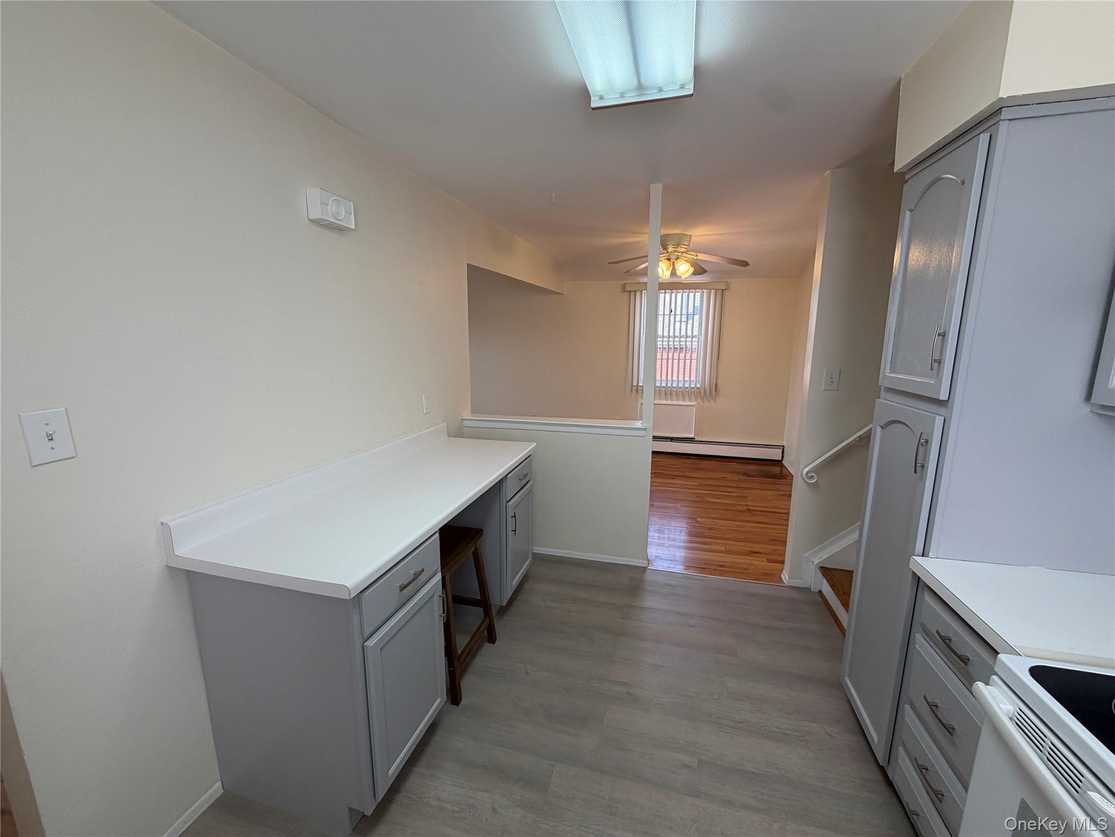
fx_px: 451
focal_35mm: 14
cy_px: 418
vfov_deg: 85.7
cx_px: 558
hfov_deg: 102.1
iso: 100
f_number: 2.2
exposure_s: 1/120
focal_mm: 2.22
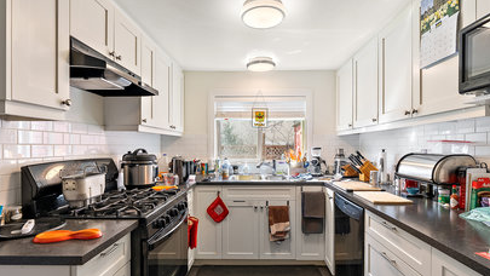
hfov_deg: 92.6
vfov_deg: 60.9
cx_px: 255
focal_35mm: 18
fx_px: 234
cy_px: 155
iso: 320
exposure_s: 1/6
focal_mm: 16
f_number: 7.1
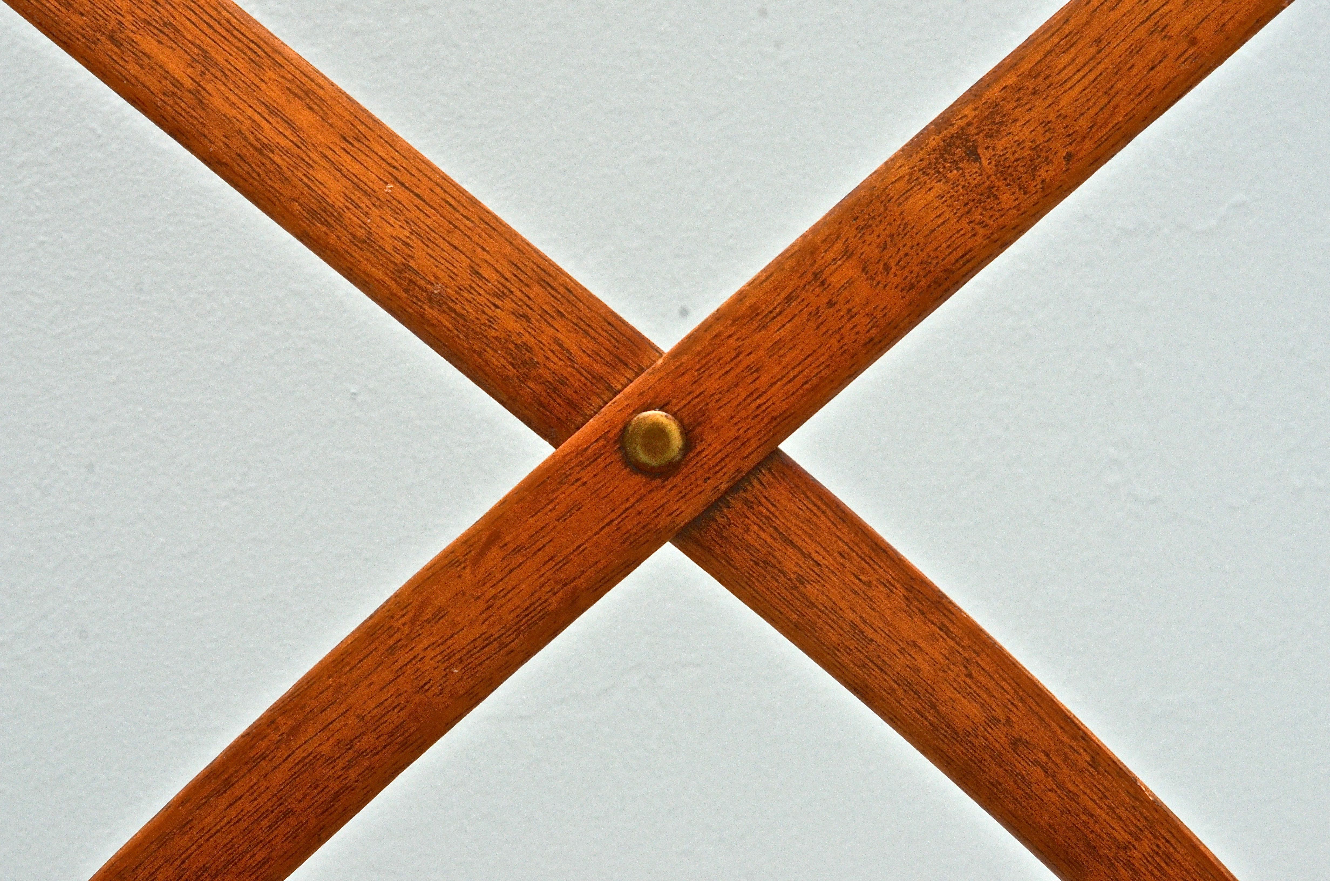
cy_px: 440
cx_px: 665
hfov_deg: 19.5
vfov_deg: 13.0
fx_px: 3871
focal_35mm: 105
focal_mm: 70
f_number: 16
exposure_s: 1/125
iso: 400
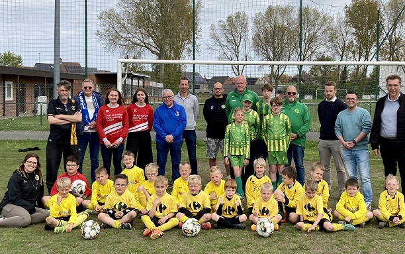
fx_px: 497
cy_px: 109
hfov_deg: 44.1
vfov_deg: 28.6
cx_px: 245
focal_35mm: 45
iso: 20
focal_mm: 3.99
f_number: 1.8
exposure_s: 1/1548
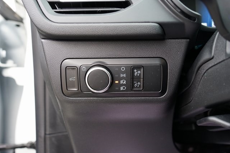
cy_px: 76
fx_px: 204
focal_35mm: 32
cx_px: 115
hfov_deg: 58.7
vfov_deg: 41.1
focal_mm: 32
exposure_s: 1/60
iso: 1000
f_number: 4
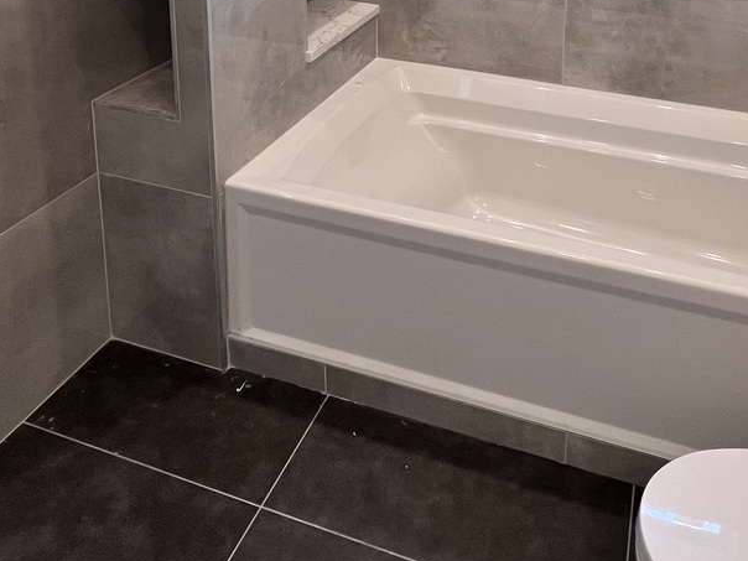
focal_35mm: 31
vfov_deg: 36.8
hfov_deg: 57.5
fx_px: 670
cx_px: 473
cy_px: -83
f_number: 1.8
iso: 160
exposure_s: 1/120
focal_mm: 1.57
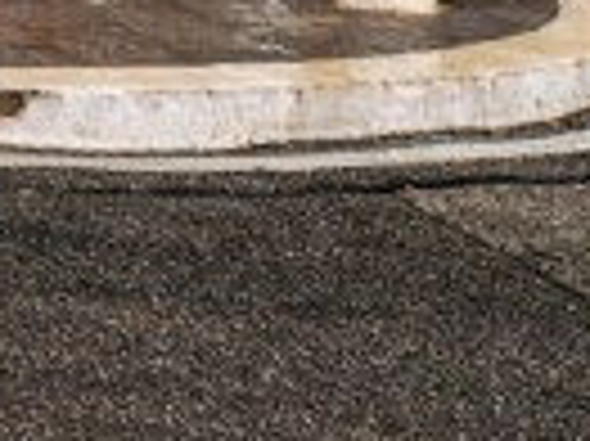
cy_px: -922
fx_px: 2997
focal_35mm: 176
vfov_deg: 7.4
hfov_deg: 8.4
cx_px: -1455
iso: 12
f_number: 1.8
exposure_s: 1/262
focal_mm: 6.4
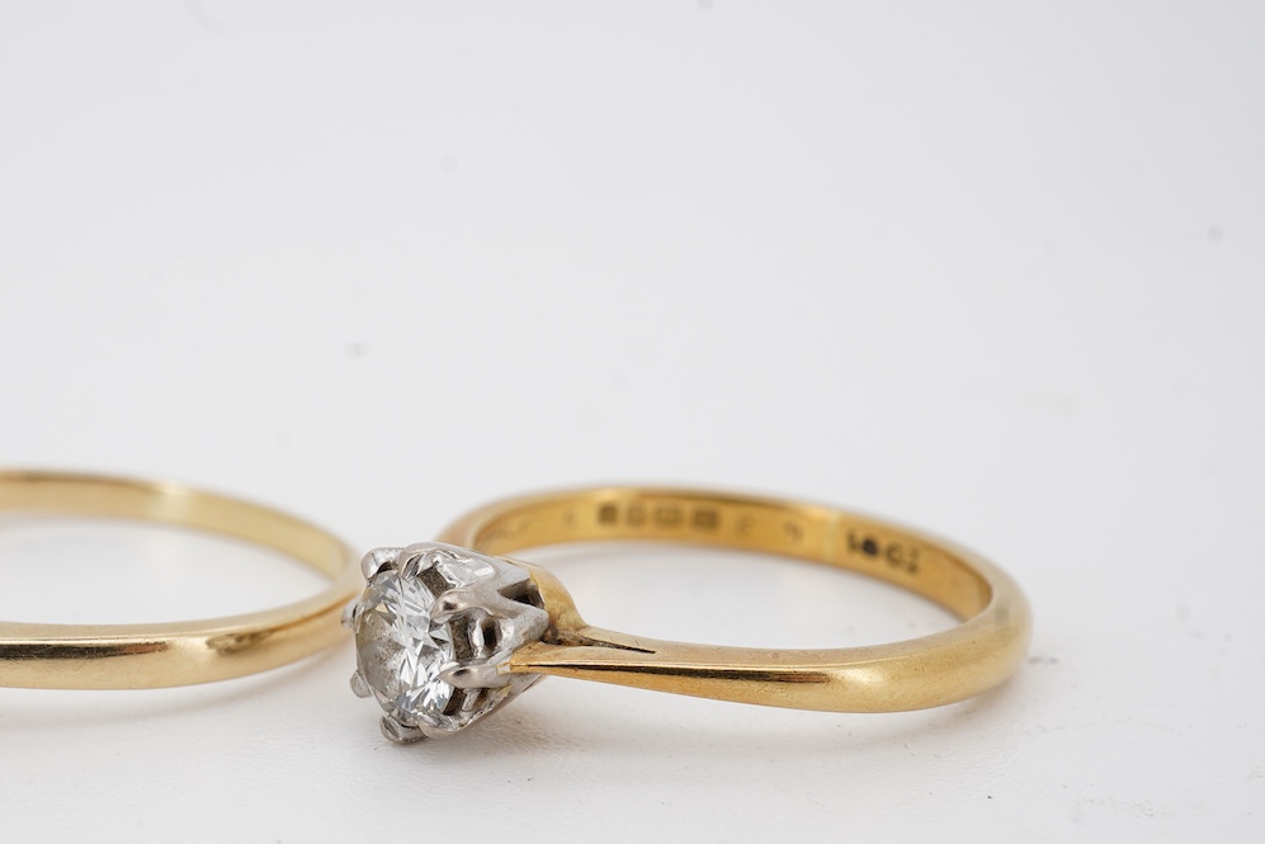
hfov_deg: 30.1
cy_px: 601
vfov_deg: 20.5
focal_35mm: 66
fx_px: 2319
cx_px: 339
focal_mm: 30
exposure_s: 1/125
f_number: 22
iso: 200
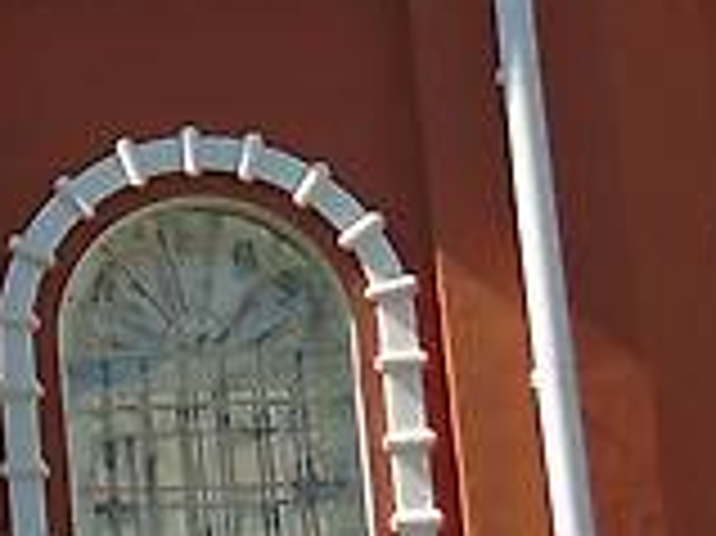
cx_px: -671
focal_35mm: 189
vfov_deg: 7.7
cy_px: -302
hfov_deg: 9.8
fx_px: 3906
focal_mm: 4.4
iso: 80
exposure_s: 1/500
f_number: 3.4
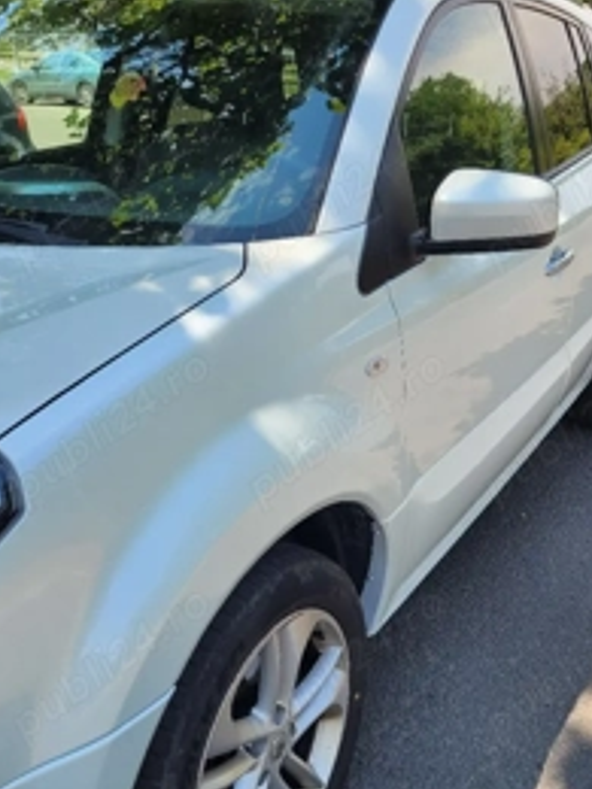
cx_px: 407
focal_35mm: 40
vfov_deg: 46.6
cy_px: 464
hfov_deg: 35.5
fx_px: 912
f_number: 1.8
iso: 40
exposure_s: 1/1000
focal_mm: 5.4
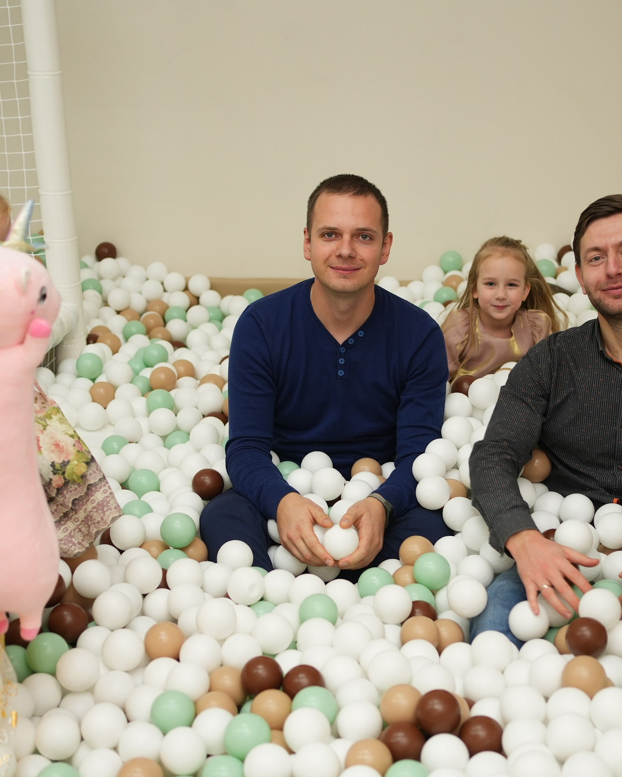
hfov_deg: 27.1
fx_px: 1289
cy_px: 394
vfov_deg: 33.6
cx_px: 336
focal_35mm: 56
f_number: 2.2
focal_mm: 35
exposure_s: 1/200
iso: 400
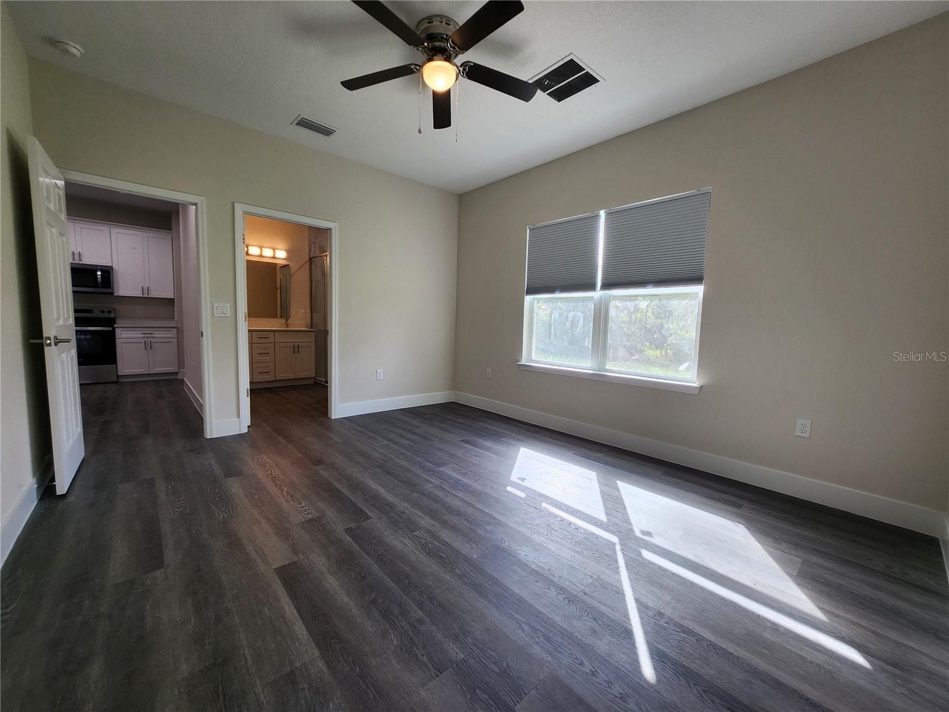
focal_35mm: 13
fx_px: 356
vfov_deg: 89.9
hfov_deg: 106.2
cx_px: 474
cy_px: 356
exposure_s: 1/60
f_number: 2.2
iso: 40
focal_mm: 1.74
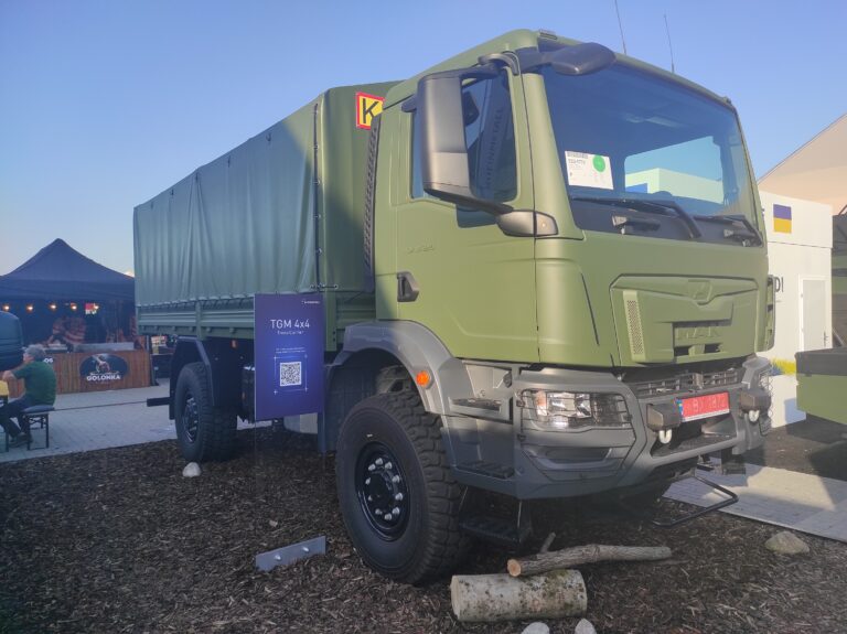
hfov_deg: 69.4
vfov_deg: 54.8
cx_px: 424
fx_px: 611
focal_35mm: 25
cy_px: 317
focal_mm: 5.43
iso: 100
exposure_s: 1/1144
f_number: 1.89
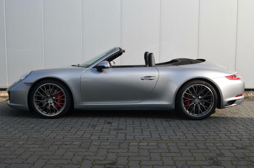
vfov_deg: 36.7
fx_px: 253
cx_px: 127
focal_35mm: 36
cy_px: 84
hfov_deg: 53.2
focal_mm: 24
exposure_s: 1/125
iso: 200
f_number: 11
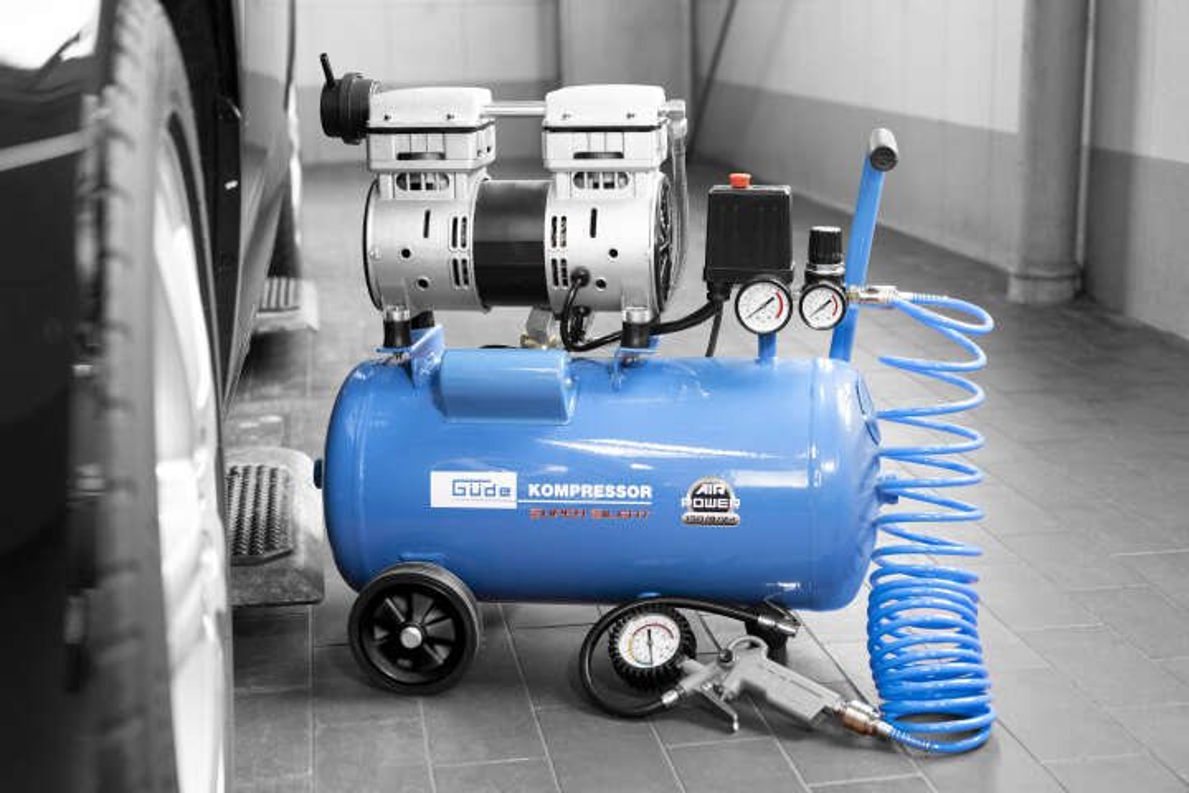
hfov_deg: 39.6
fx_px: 1651
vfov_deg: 27.0
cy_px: 396
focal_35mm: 50
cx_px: 594
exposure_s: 1/100
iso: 1000
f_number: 4
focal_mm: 50
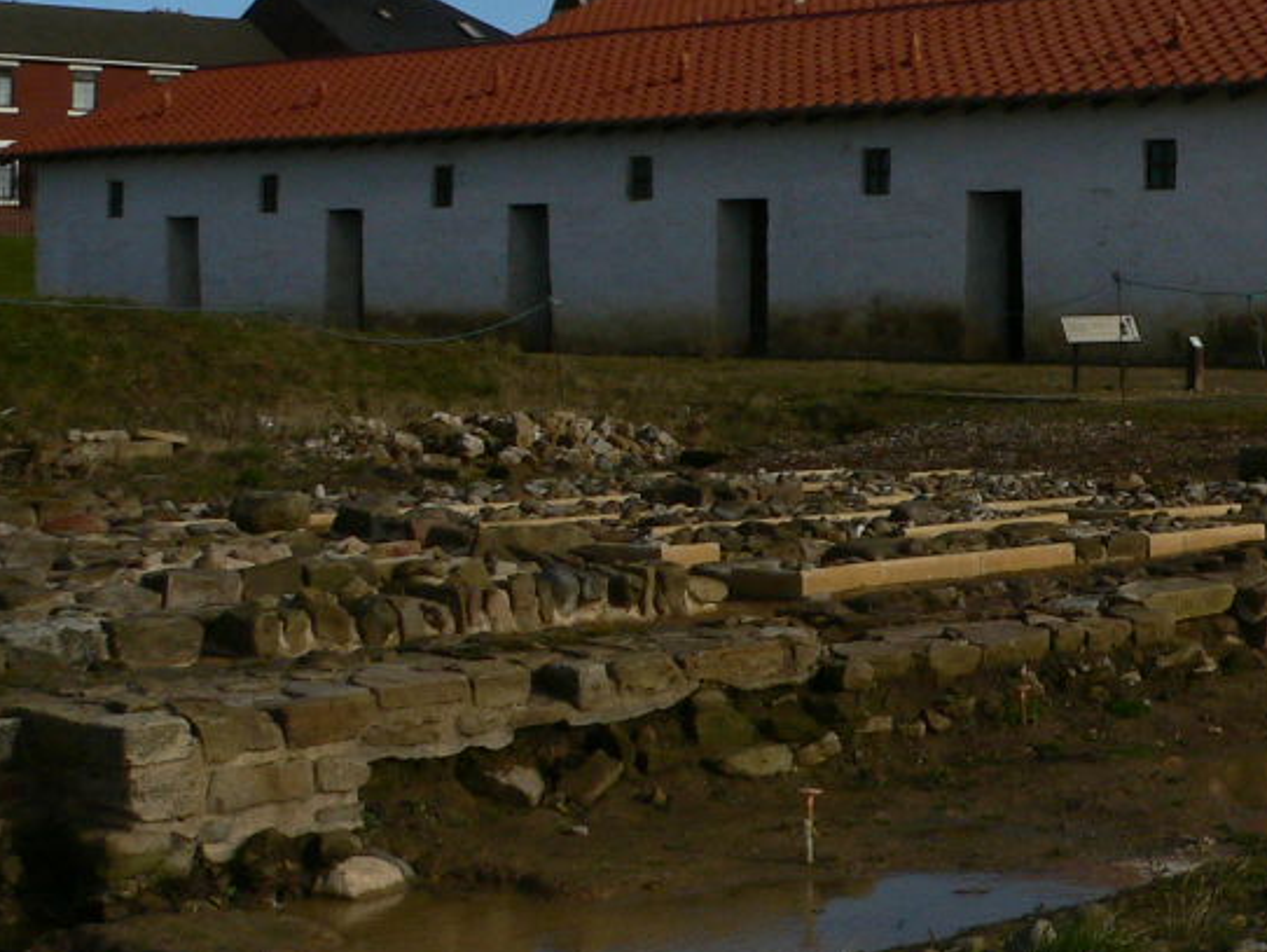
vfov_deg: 17.2
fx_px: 3113
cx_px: 1414
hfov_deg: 21.7
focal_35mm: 85
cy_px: 126
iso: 100
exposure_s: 1/1300
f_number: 5.2
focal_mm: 6
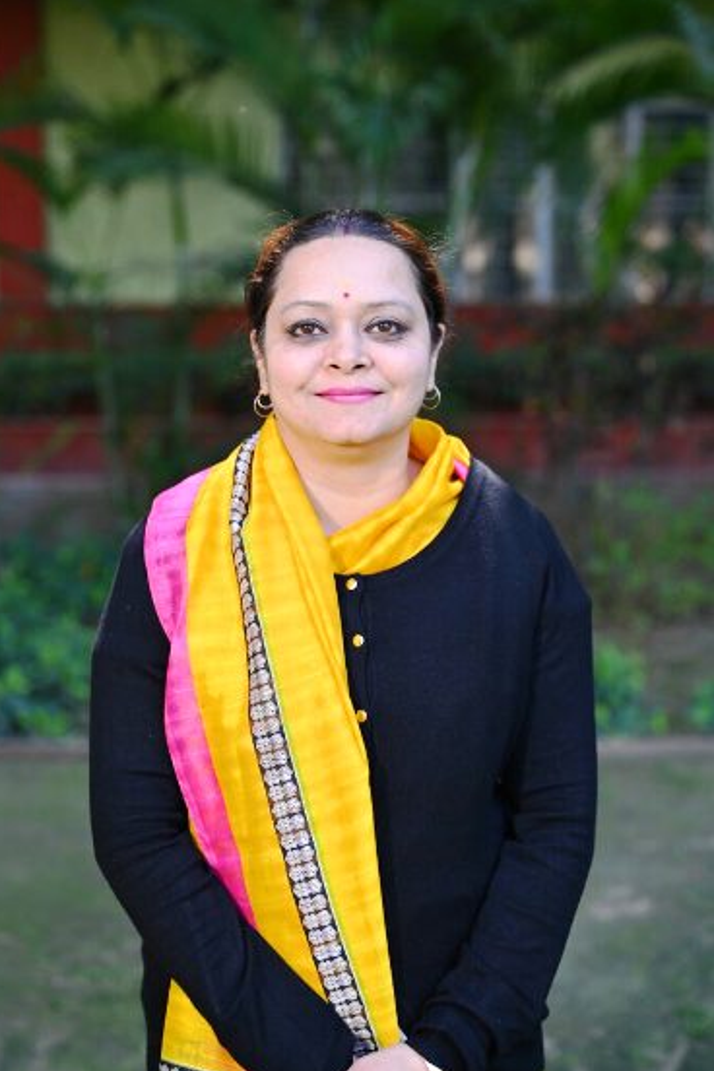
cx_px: 352
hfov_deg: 26.5
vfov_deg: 38.9
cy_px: 538
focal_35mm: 51
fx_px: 1517
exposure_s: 1/160
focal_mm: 50
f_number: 2.8
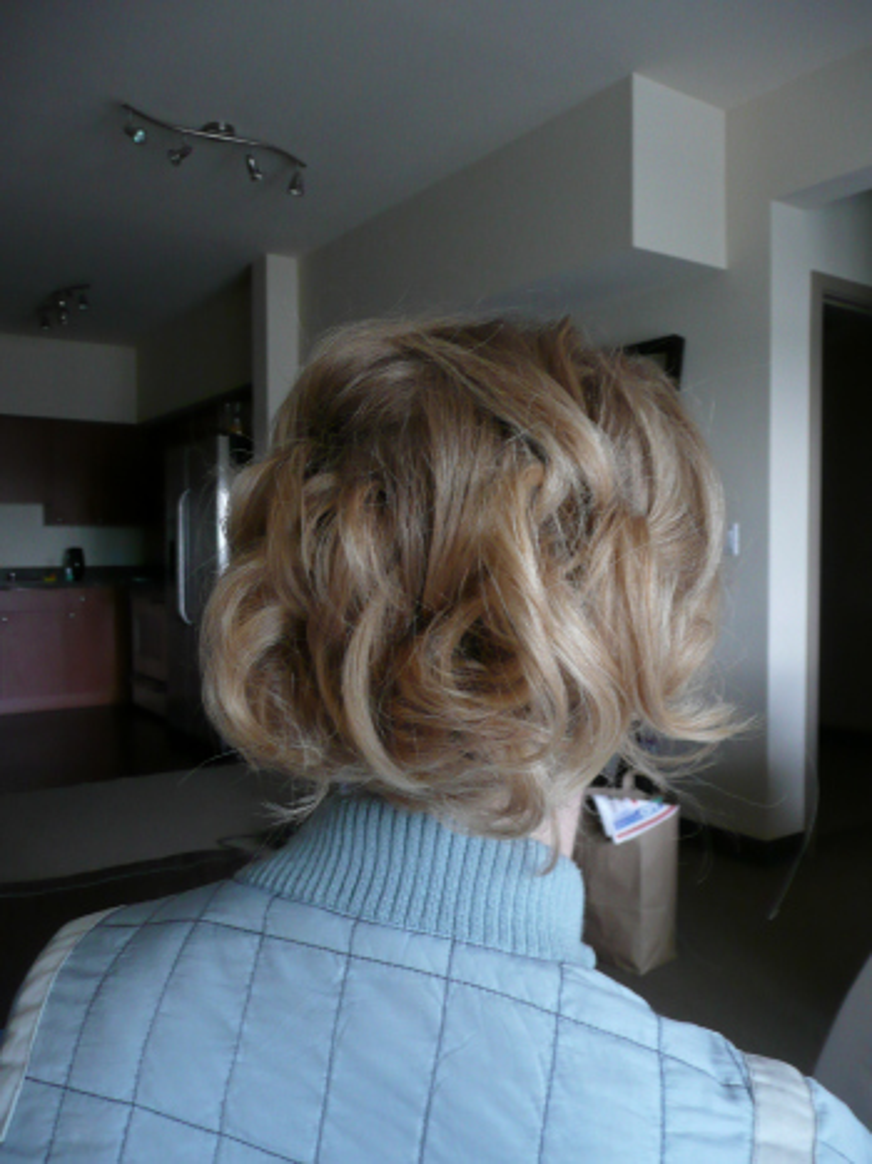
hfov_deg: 49.7
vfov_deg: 63.5
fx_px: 941
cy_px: 582
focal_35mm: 28
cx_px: 436
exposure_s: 1/8
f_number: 3.3
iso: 200
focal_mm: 4.6
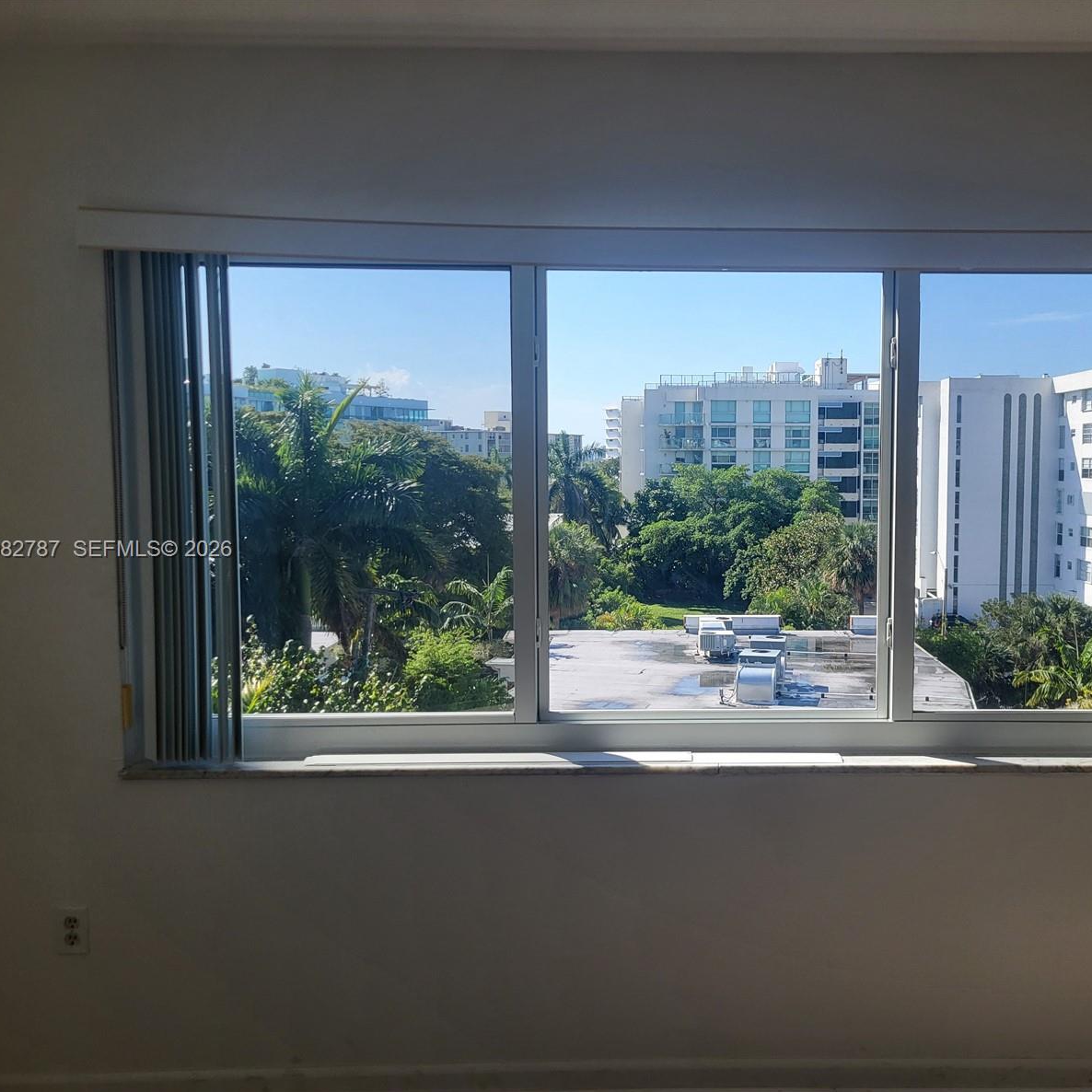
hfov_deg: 52.0
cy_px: 551
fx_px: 1106
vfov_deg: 52.5
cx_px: 682
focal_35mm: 31
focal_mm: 5.4
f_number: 1.8
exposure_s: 1/617
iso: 40
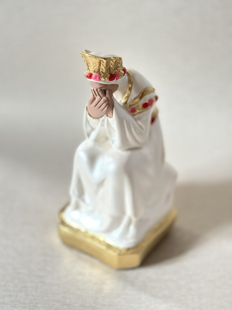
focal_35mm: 48
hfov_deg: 30.3
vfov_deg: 39.7
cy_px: 155
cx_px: 116
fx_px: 429
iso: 250
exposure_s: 1/60
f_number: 1.78
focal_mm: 6.86
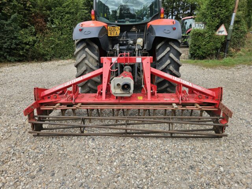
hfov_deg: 73.9
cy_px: 94
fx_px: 167
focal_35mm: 23
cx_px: 126
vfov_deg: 58.9
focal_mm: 5.4
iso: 25
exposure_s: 1/688
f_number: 1.8
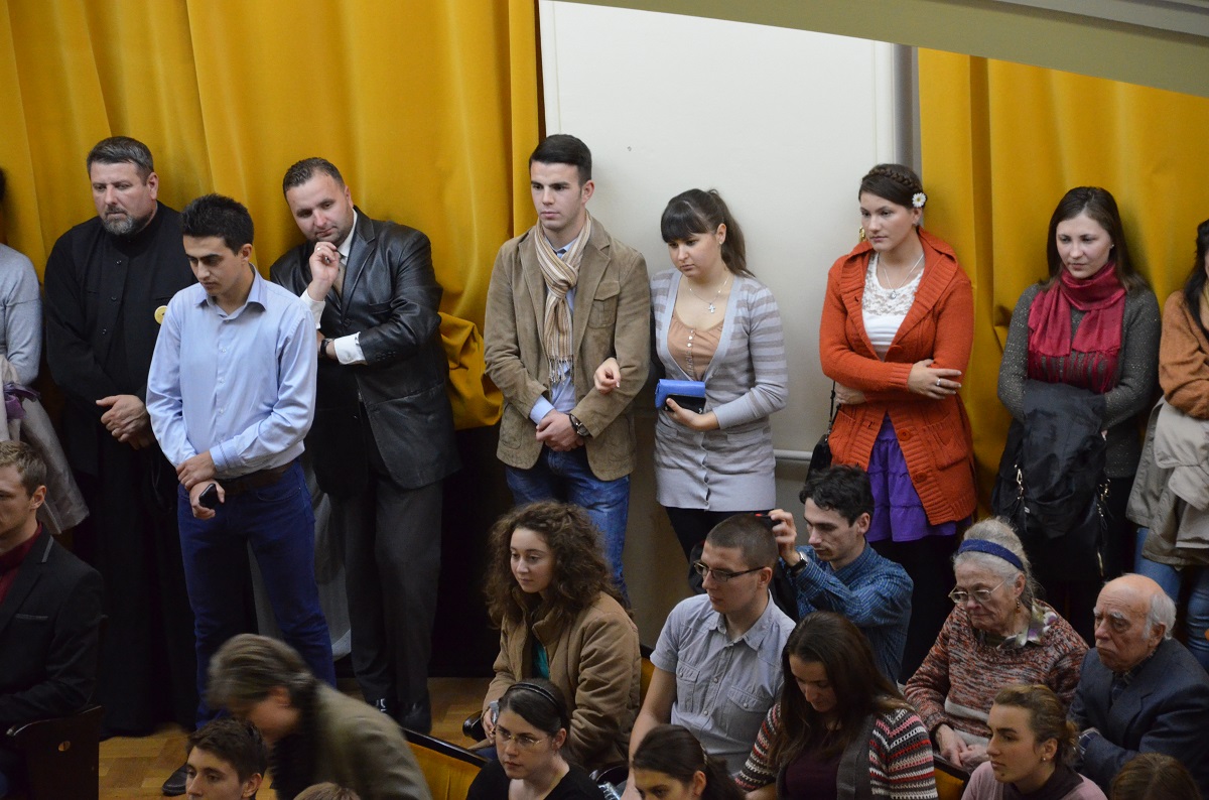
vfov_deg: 8.7
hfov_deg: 13.1
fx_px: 5277
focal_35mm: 158
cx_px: 604
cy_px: 400
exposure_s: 1/15
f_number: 5.6
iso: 3200
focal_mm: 105
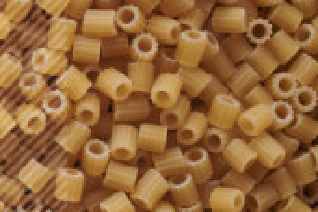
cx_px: -398
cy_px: 13
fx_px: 2067
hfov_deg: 8.2
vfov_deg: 5.9
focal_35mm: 234
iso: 160
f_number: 8
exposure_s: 1/100
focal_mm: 50
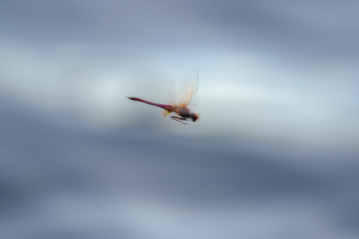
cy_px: 120
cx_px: 180
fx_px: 2991
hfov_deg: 6.9
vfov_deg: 4.6
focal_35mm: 300
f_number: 5.6
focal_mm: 300
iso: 200
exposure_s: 1/100
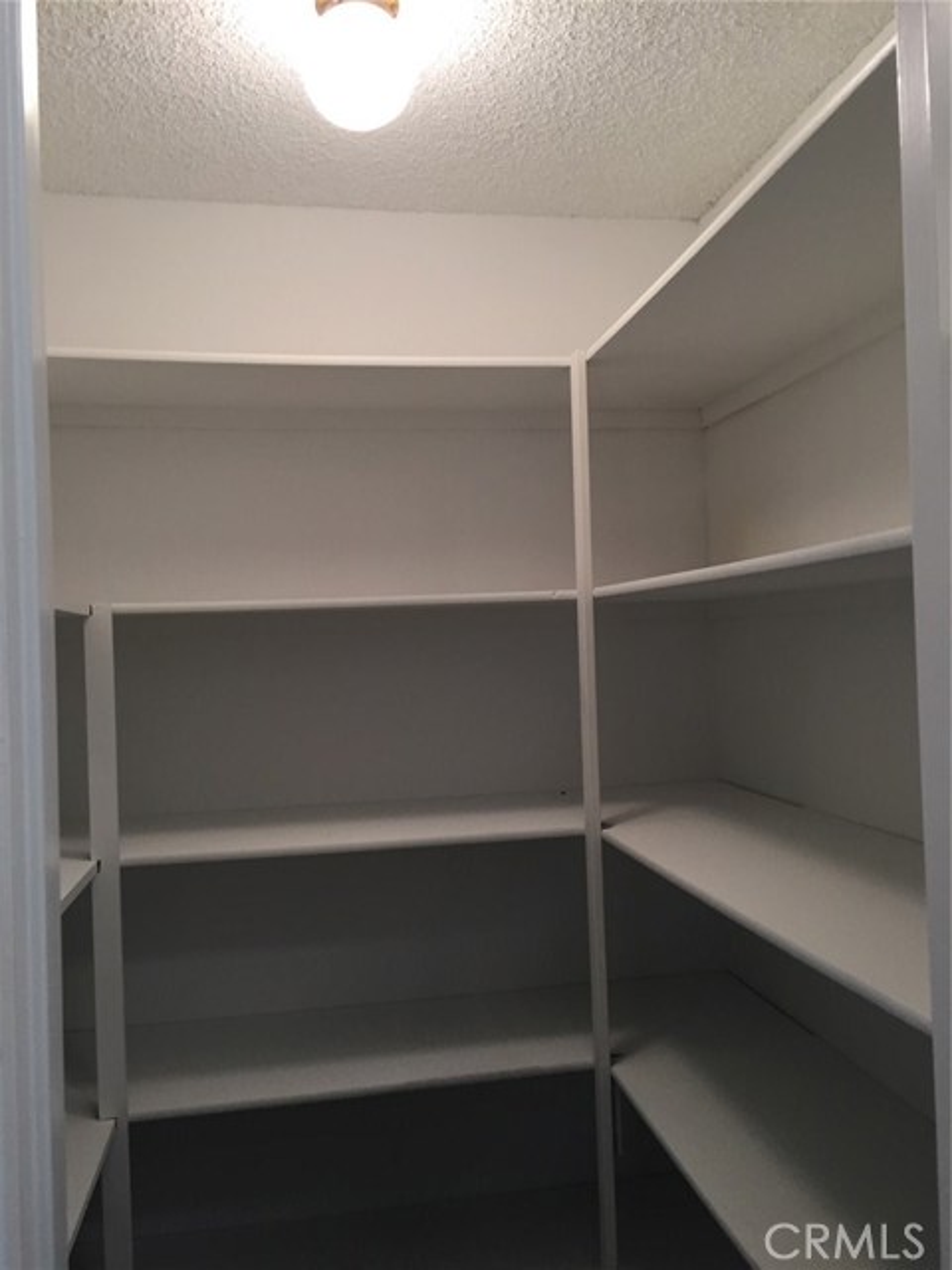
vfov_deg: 61.7
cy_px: 635
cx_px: 476
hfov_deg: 48.2
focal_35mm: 29
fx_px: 1063
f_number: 2.2
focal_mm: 4.15
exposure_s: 1/30
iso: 50
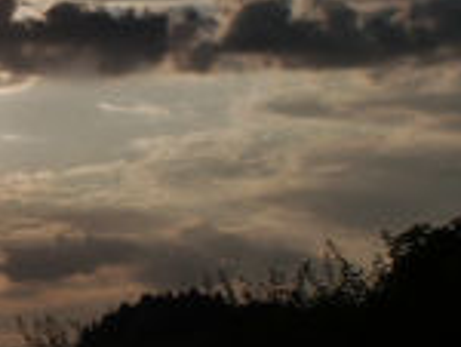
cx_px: -52
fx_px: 1387
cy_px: 6
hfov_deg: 18.1
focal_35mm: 104
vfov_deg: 14.1
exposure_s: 1/2000
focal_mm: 10.11
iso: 100
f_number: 8
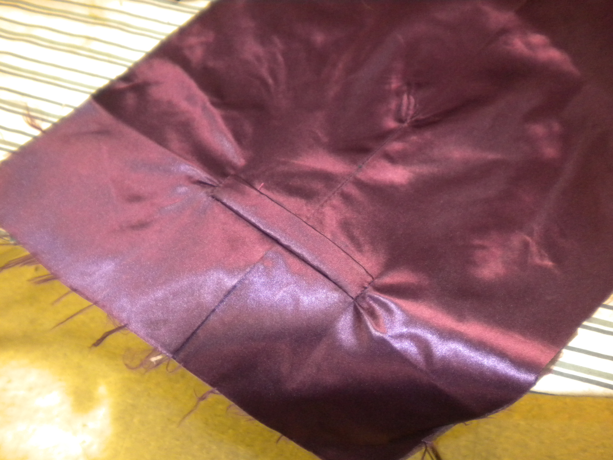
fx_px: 620
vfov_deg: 40.7
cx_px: 306
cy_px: 230
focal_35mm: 35
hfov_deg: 52.6
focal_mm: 6.3
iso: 400
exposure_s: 1/30
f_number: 3.1
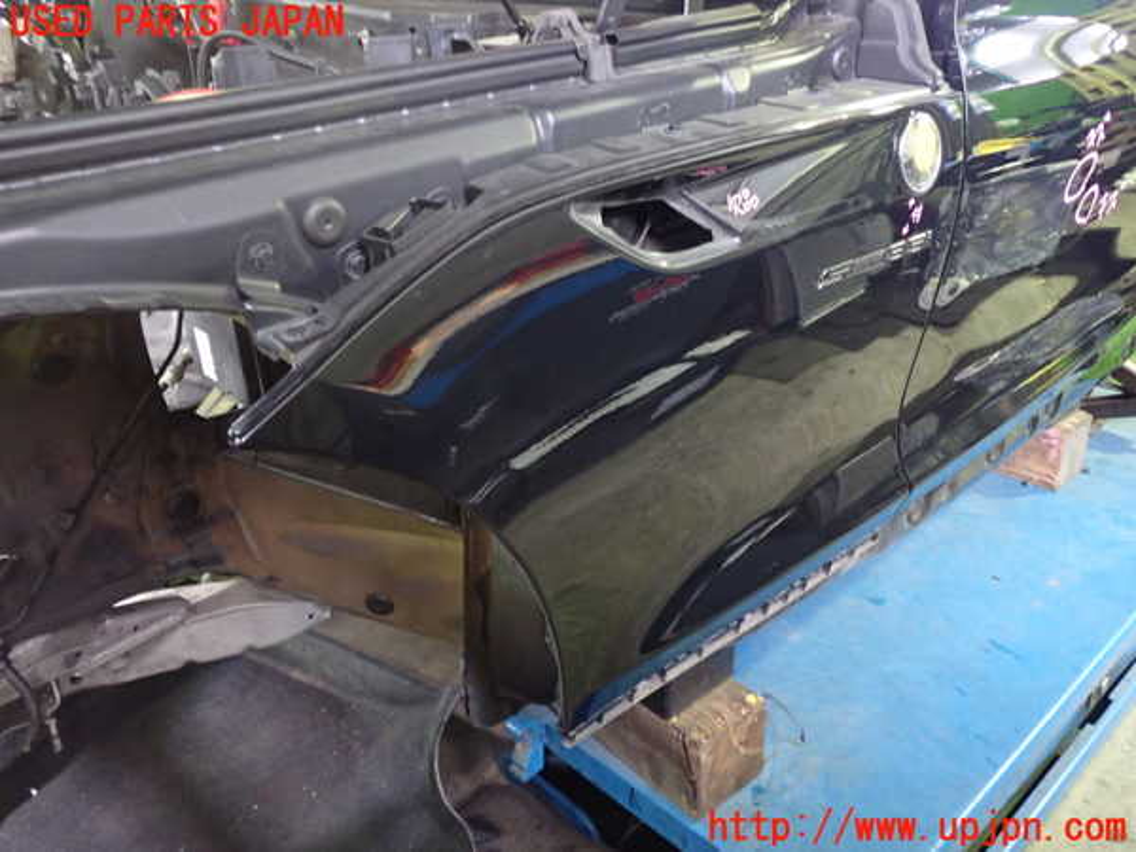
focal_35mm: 30
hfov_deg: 60.0
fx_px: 985
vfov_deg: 46.8
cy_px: 426
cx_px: 568
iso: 800
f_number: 2.3
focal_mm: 5.4
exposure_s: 1/15
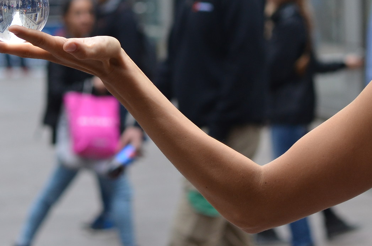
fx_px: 3012
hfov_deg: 7.1
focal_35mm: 292
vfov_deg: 4.7
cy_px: 58
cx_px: 182
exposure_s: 1/320
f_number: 4.5
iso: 400
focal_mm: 85
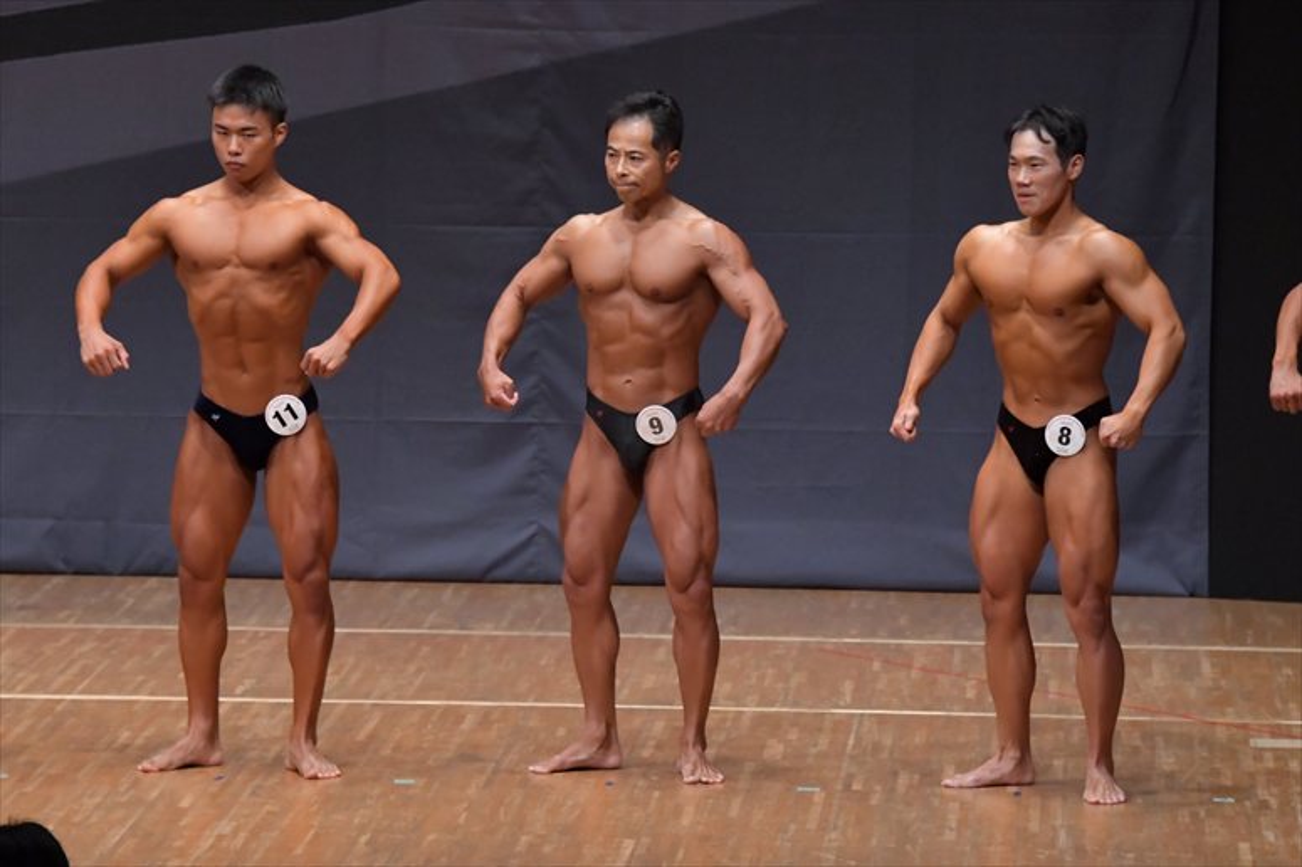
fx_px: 9218
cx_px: 651
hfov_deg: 8.1
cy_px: 434
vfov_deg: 5.4
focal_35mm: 255
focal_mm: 170
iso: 6400
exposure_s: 1/400
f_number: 5.6
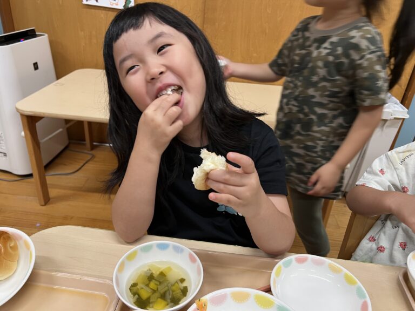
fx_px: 312
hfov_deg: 67.3
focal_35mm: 26
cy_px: 156
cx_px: 208
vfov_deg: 53.1
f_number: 1.5
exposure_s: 1/60
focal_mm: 5.7
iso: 100
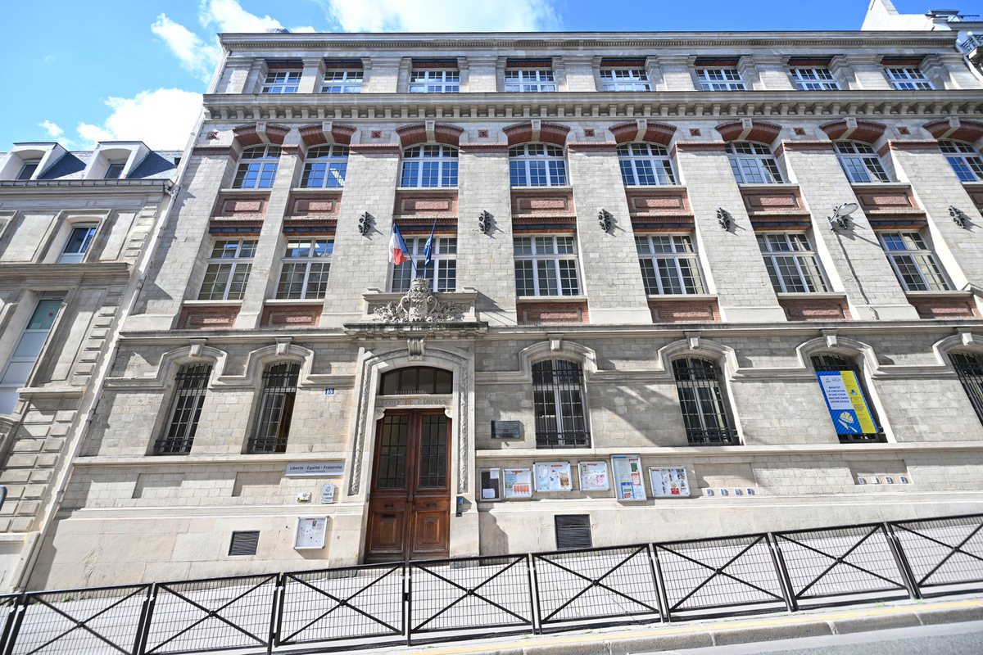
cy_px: 328
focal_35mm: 14
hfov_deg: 104.3
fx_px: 382
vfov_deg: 81.2
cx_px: 492
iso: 64
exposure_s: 1/400
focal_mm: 14
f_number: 3.2
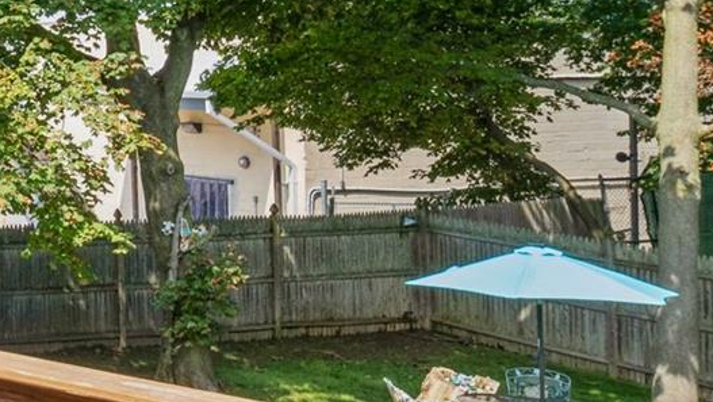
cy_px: 149
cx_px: -545
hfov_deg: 22.2
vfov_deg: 19.7
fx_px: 1154
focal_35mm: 61
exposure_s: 1/200
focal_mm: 15
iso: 640
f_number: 14
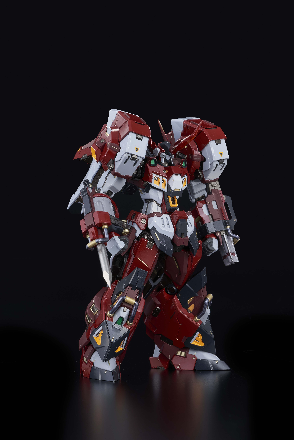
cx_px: 147
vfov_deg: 22.6
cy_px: 220
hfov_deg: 15.2
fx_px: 1102
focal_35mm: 90
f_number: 16
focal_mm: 90
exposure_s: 1/125
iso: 100
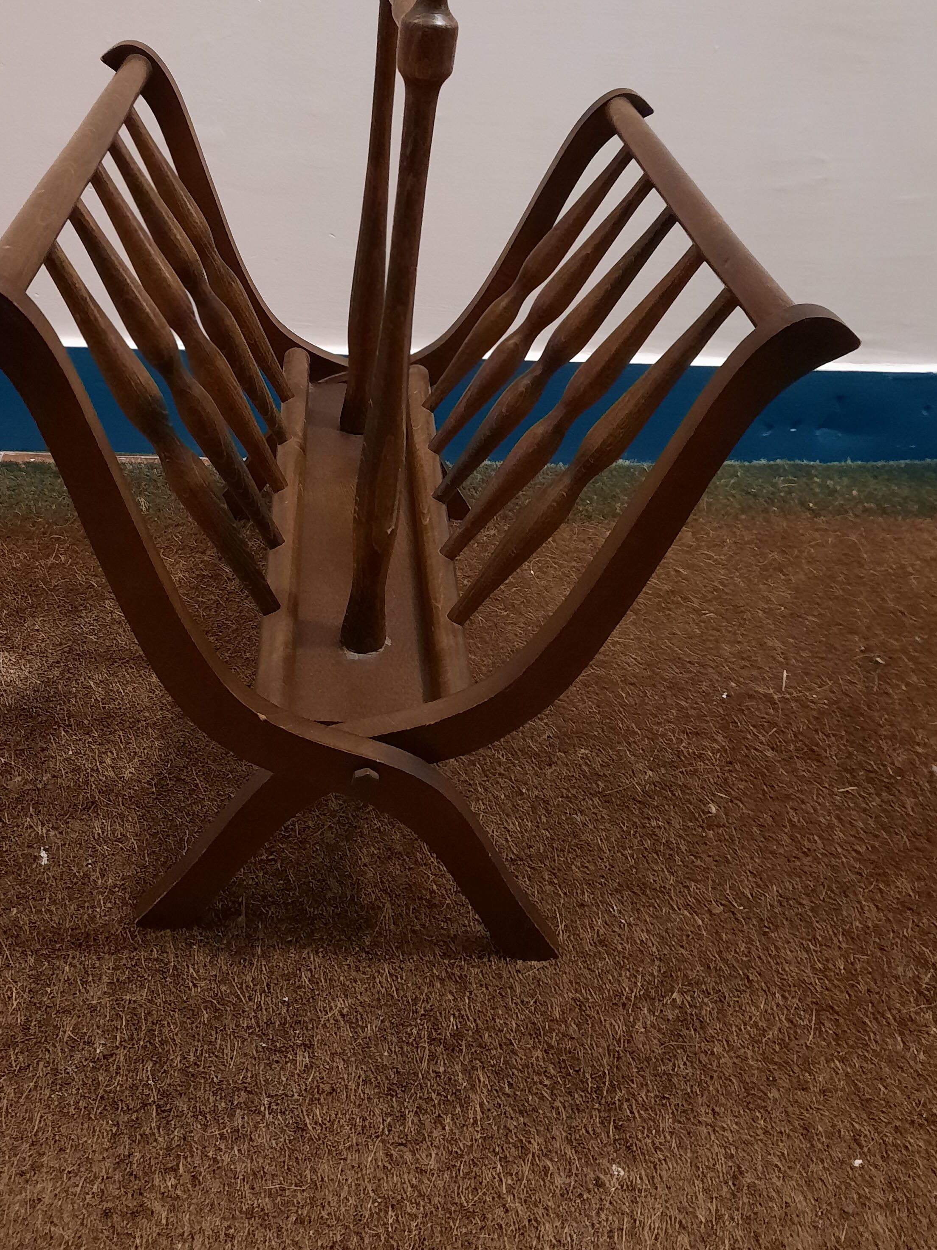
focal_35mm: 34
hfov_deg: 41.7
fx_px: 1227
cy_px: 408
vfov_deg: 52.8
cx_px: 392
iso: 800
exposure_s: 1/20
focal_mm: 4.6
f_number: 2
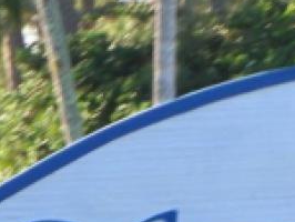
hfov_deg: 2.8
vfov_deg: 2.1
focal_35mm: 708
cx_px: 354
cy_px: 378
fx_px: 6039
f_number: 4.5
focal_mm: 32.7
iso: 64
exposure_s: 1/80
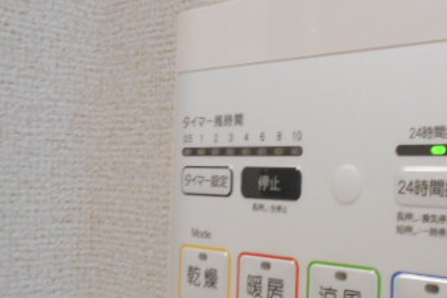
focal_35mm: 51
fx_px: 633
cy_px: 195
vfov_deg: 26.4
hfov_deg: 37.5
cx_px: 357
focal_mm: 4.6
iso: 400
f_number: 3.2
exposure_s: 1/25
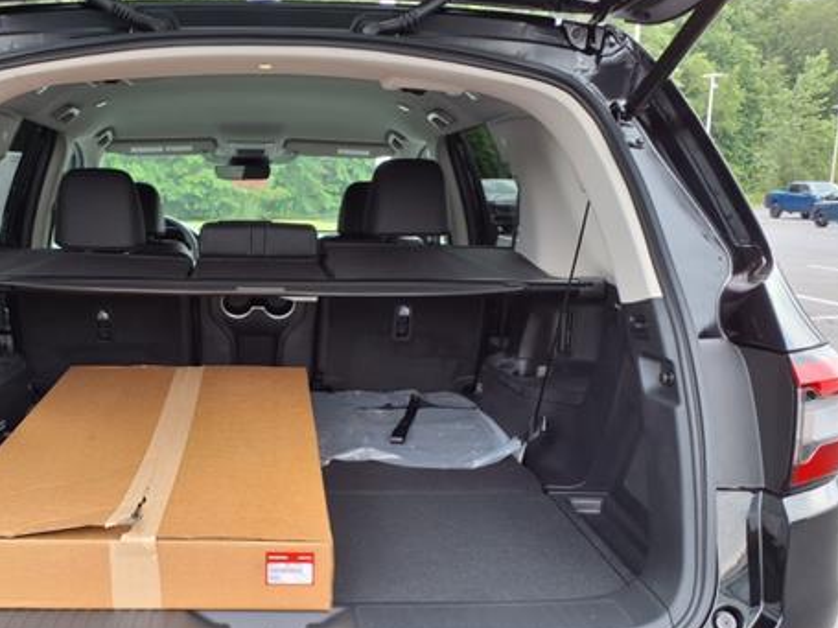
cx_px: 262
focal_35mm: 38
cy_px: 387
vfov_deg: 37.5
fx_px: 920
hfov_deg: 48.0
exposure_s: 1/139
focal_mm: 3.58
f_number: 1.9
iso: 40
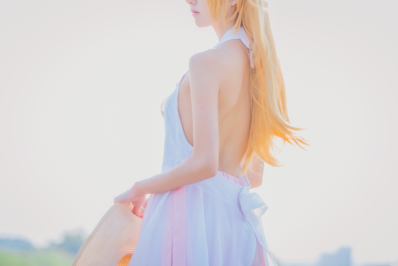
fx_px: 1294
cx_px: 199
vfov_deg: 11.7
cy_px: 133
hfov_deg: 17.5
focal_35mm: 117
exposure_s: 1/400
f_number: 2.8
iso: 80
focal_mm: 117
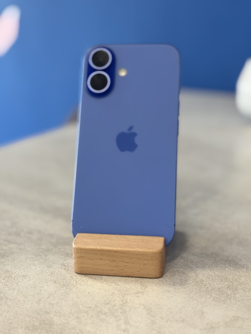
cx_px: 126
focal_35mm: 48
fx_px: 464
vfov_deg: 39.7
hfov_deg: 30.3
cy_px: 167
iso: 80
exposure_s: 1/100
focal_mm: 6.76
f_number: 1.78
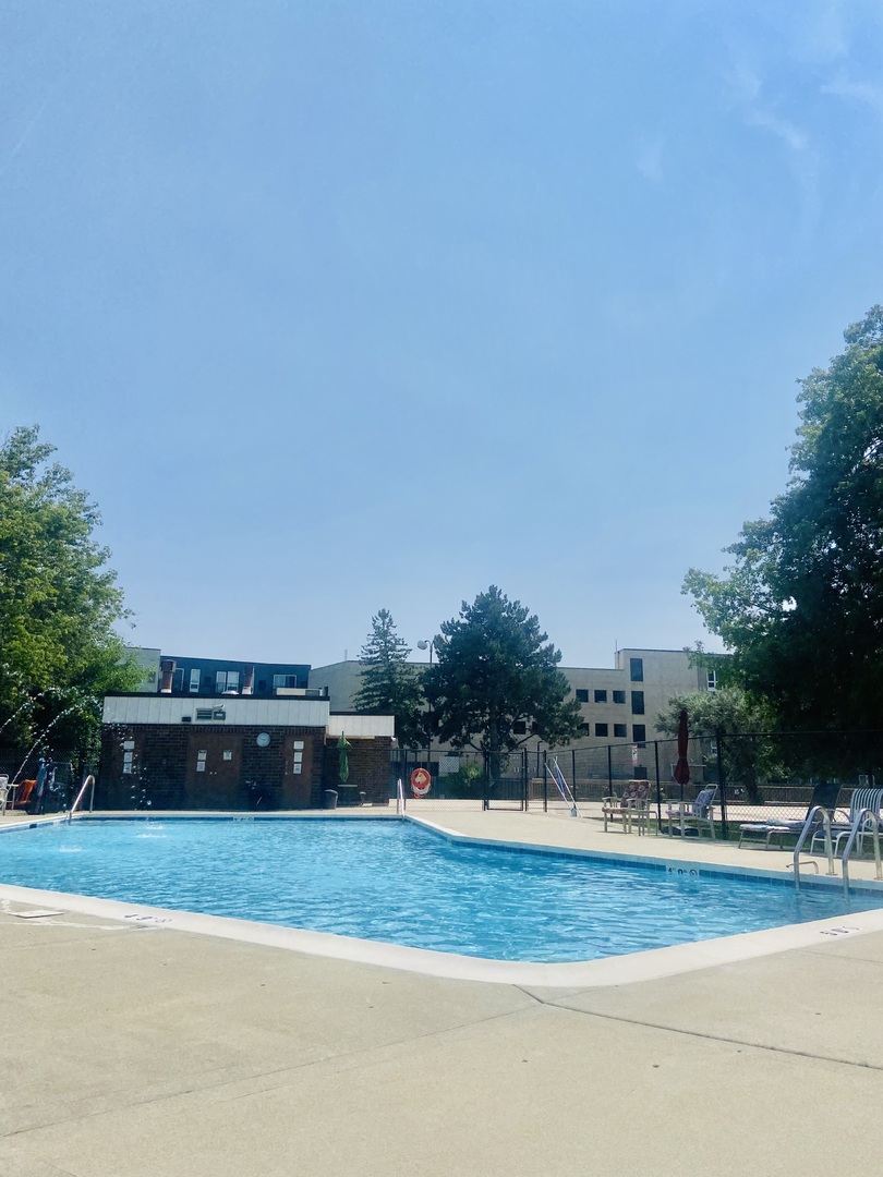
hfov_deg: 53.1
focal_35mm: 26
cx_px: 442
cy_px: 588
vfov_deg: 67.3
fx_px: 884
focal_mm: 4.25
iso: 32
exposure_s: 1/8197
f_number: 1.8
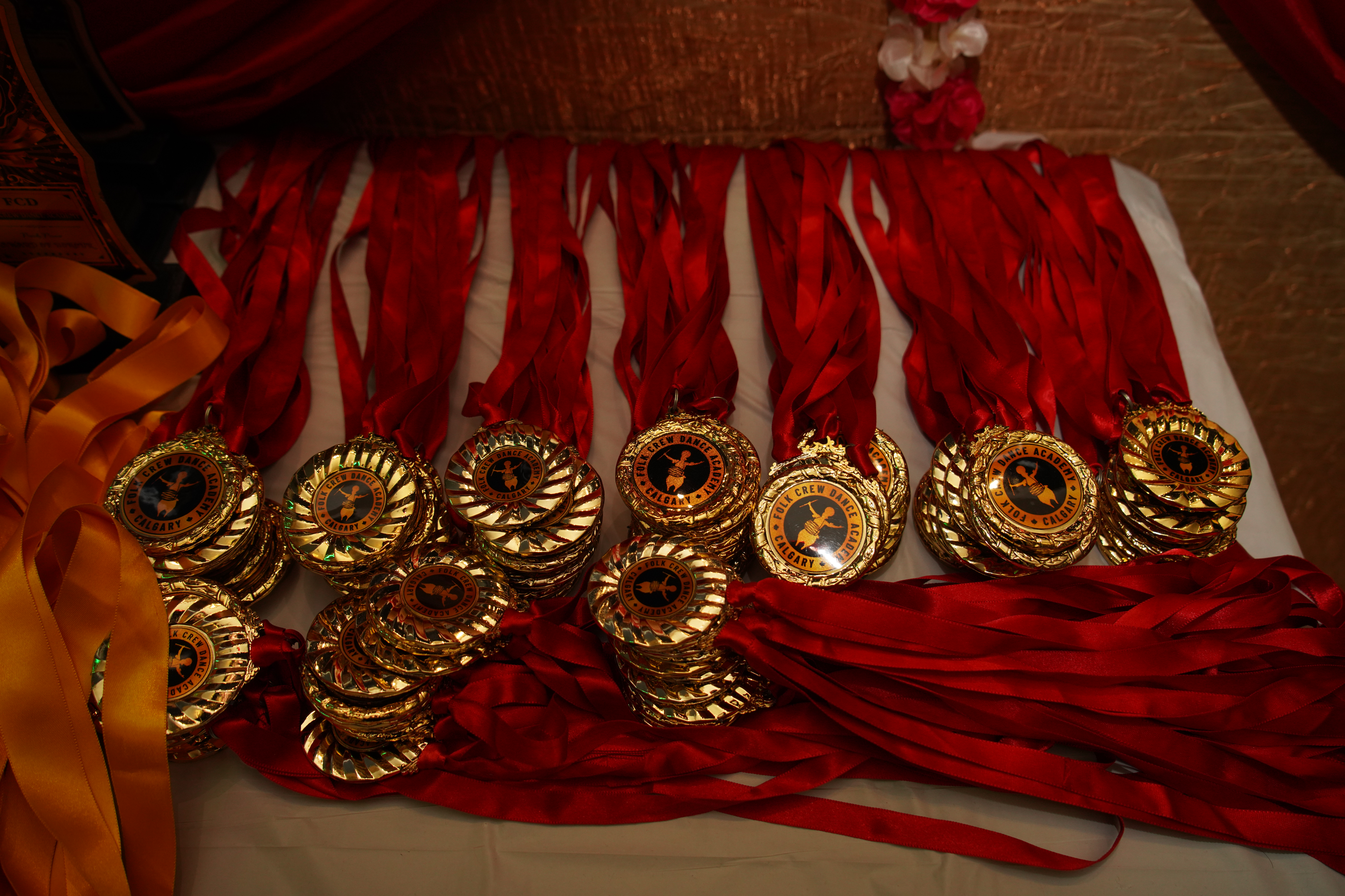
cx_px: 672
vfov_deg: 49.6
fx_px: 971
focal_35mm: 26
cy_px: 448
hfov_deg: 69.4
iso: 1000
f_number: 4
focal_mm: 26
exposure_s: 1/250
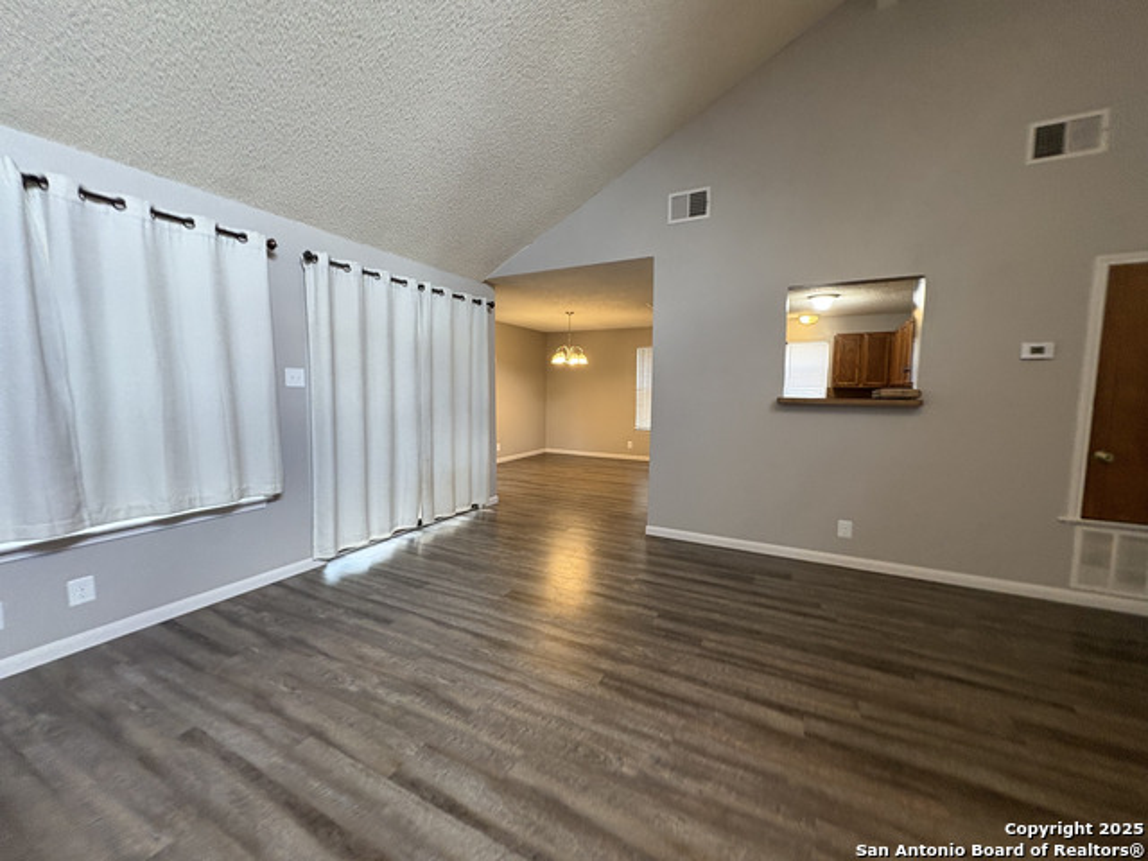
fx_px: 464
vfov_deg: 85.7
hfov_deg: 102.1
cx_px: 574
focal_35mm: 14
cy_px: 430
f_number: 2.2
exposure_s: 1/60
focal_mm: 2.22
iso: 160
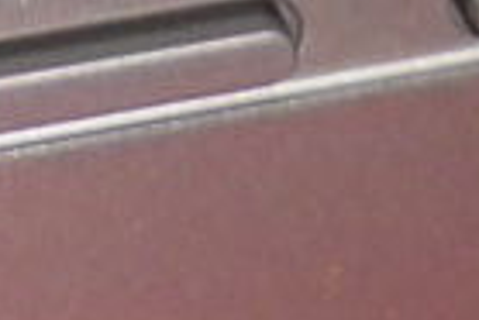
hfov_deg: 3.5
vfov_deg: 2.3
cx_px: 744
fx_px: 7845
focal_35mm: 589
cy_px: -447
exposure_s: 1/80
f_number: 4.8
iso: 400
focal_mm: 14.1
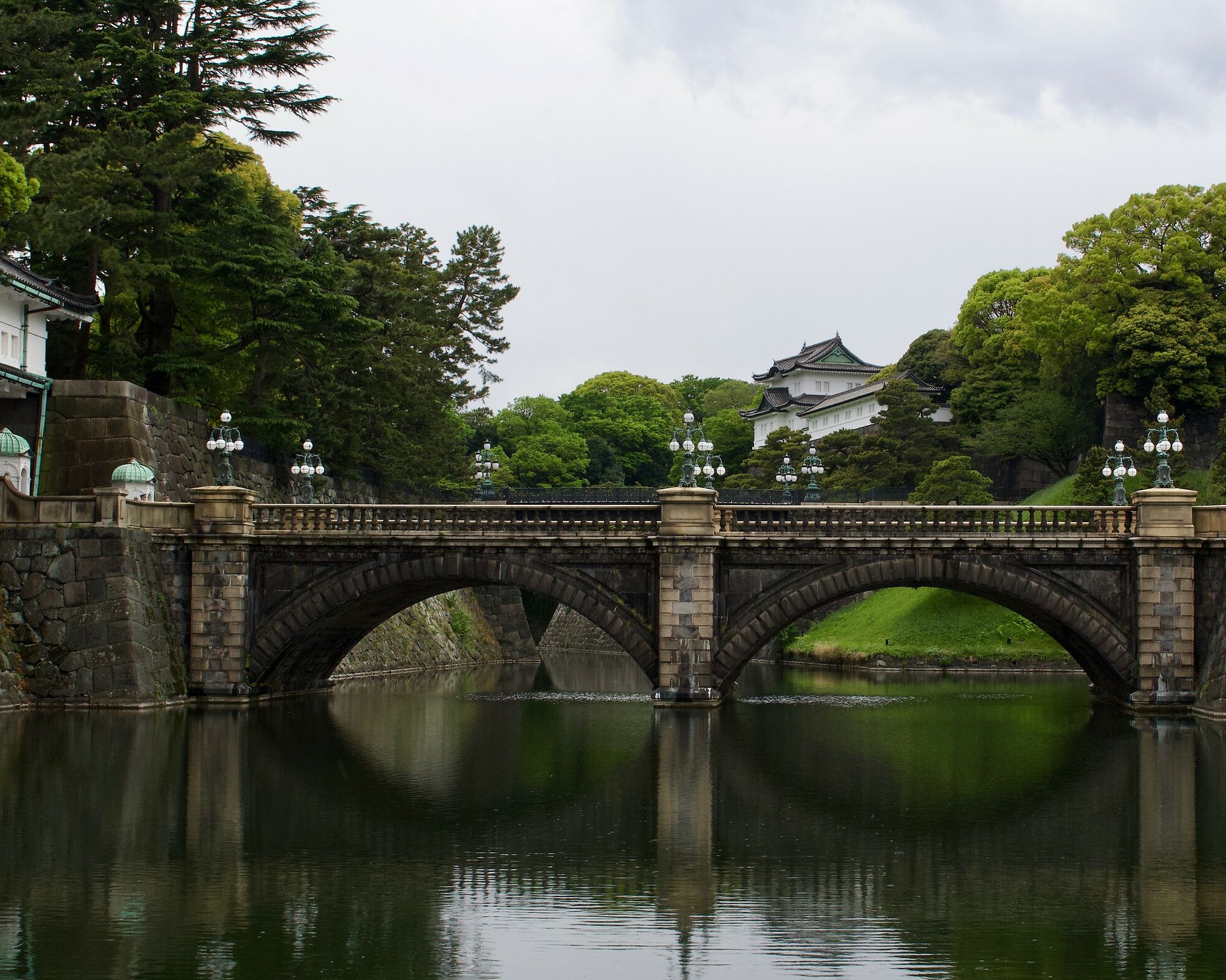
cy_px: 490
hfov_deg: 44.6
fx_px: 1488
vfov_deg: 36.5
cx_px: 711
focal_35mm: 41
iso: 400
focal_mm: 24
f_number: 10
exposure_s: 1/320
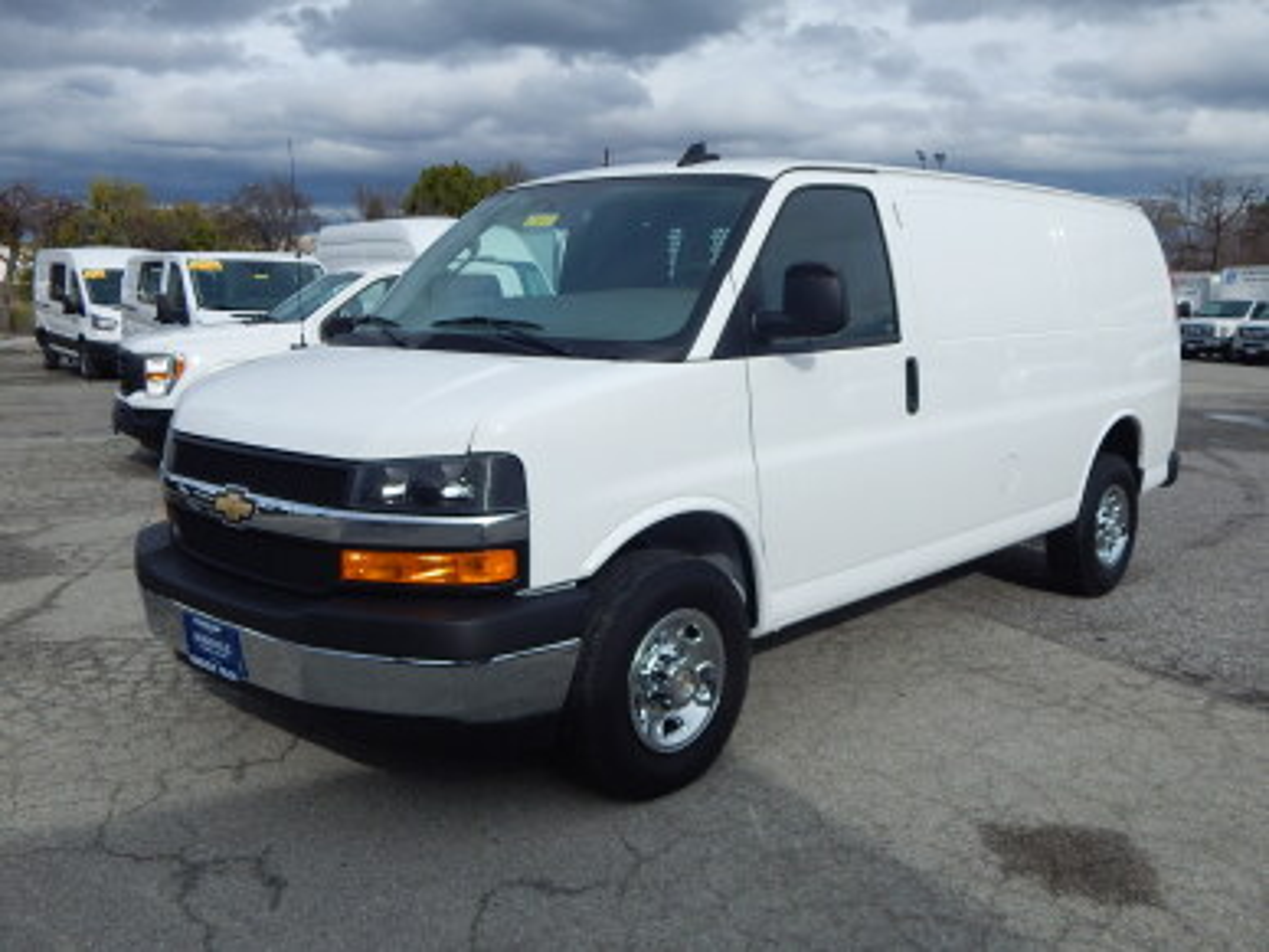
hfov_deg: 58.4
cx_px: 634
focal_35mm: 31
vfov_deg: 45.4
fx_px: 1136
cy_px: 476
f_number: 6.5
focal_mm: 5.6
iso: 125
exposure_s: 1/800
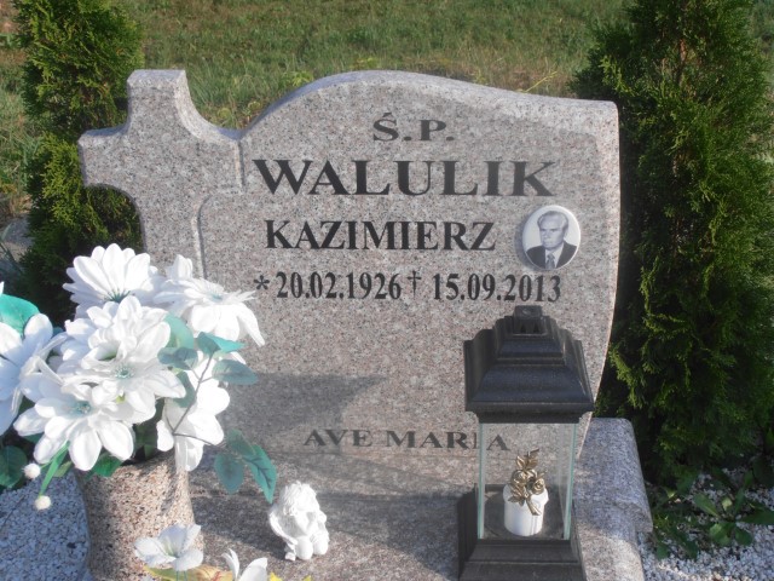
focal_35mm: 57
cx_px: 387
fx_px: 1274
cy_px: 290
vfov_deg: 25.7
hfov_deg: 33.8
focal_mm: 10.04
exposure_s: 1/320
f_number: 4.5
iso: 80
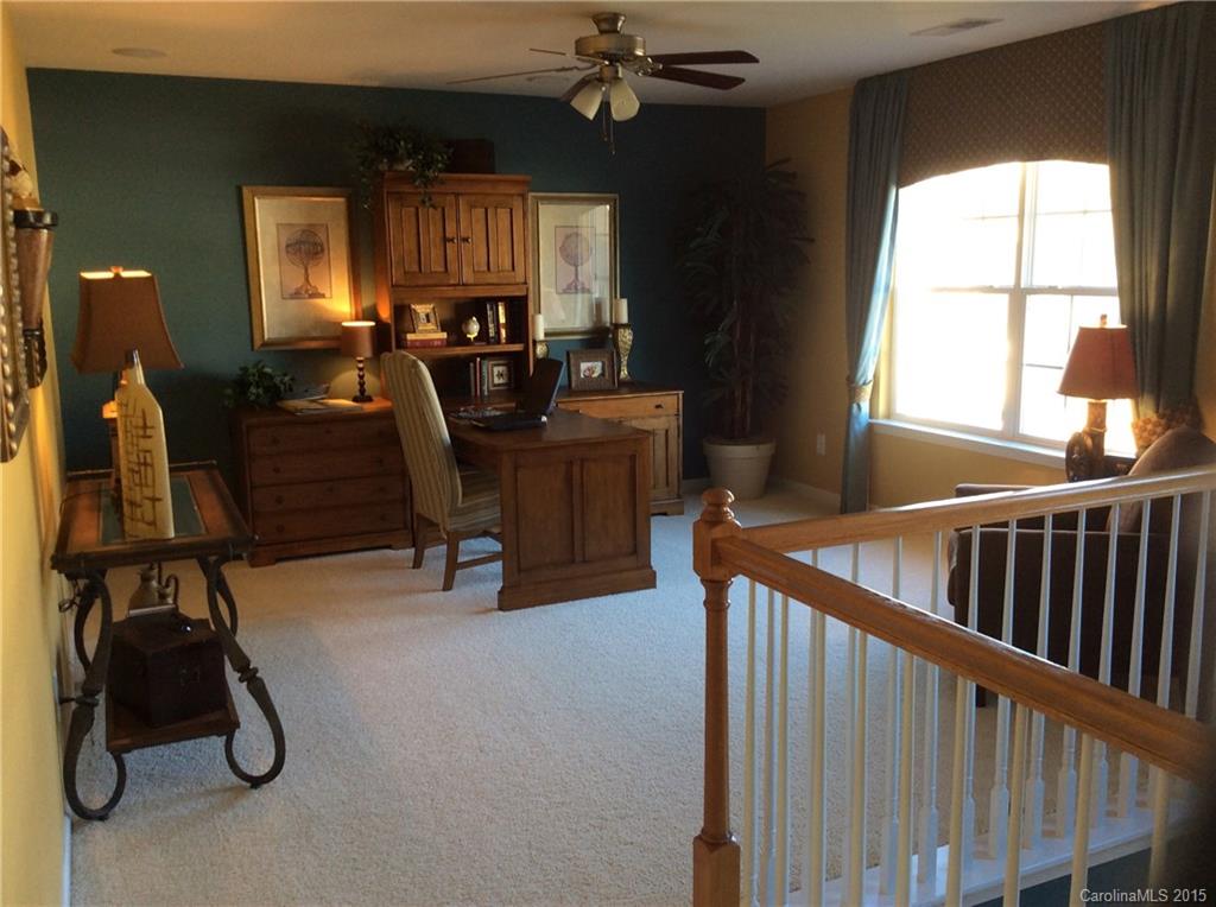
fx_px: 1122
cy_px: 454
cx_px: 608
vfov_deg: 44.0
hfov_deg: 56.9
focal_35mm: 32
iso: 40
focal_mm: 3.3
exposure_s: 1/24
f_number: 2.4
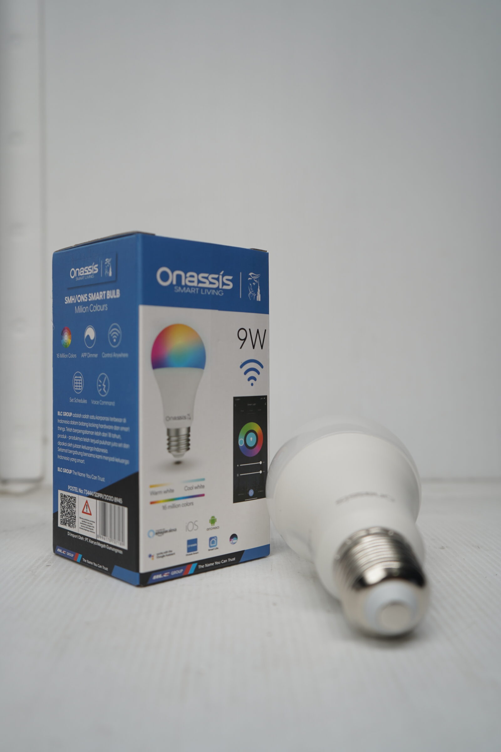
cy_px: 376
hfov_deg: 40.0
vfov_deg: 57.2
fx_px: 689
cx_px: 250
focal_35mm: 33
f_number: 5
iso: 200
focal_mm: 33
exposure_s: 1/160
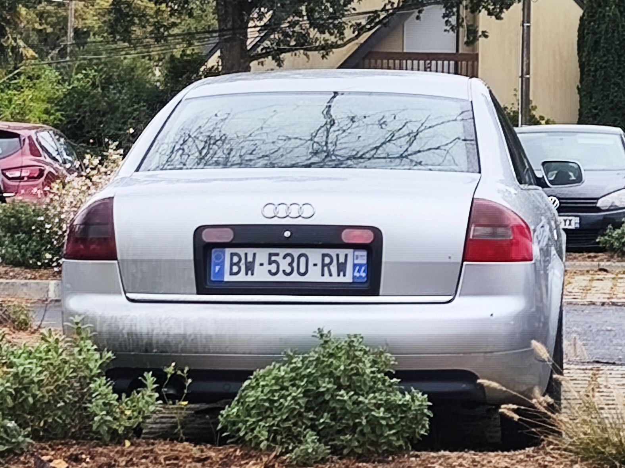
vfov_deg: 27.5
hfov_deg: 36.2
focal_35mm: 53
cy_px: 234
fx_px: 957
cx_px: 312
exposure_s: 1/117
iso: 50
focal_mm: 6.18
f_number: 1.65
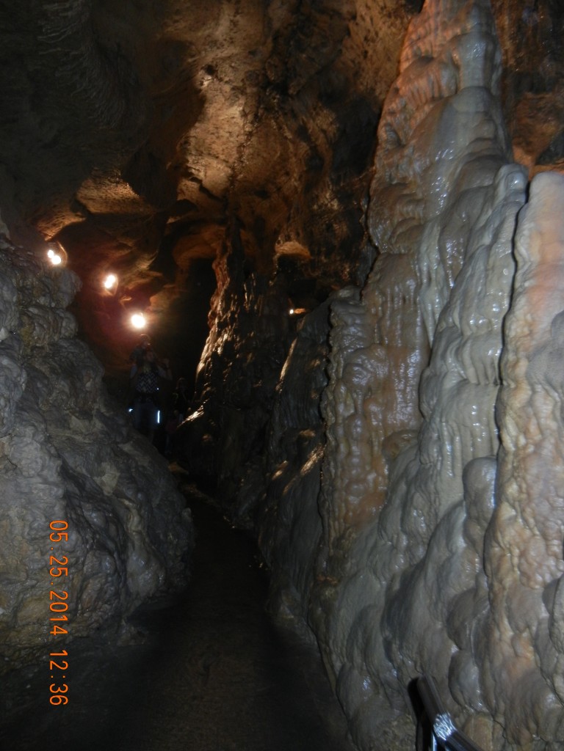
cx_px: 282
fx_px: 652
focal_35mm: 30
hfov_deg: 46.8
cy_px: 376
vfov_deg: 60.0
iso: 400
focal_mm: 5.4
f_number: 3.5
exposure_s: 1/30
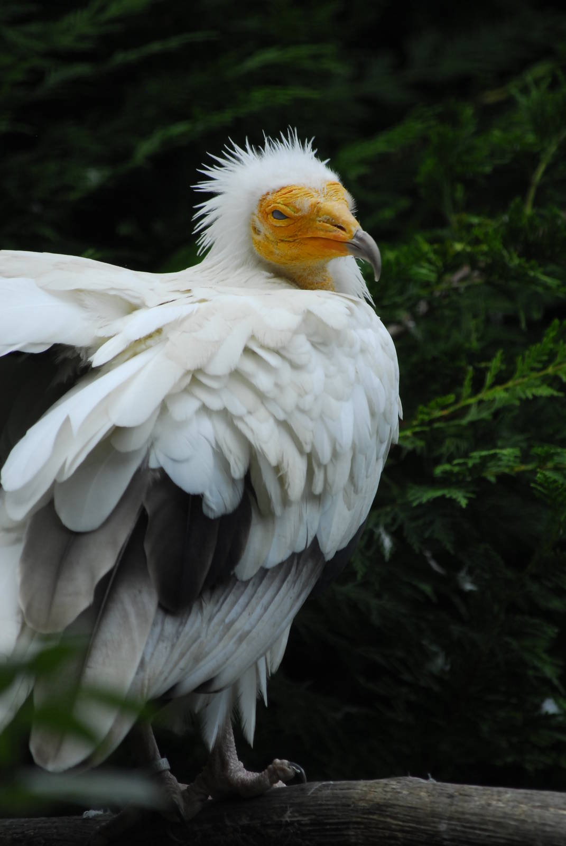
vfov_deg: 3.4
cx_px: 283
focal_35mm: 600
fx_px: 14109
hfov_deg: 2.3
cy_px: 423
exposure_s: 1/640
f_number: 5.6
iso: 400
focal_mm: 400
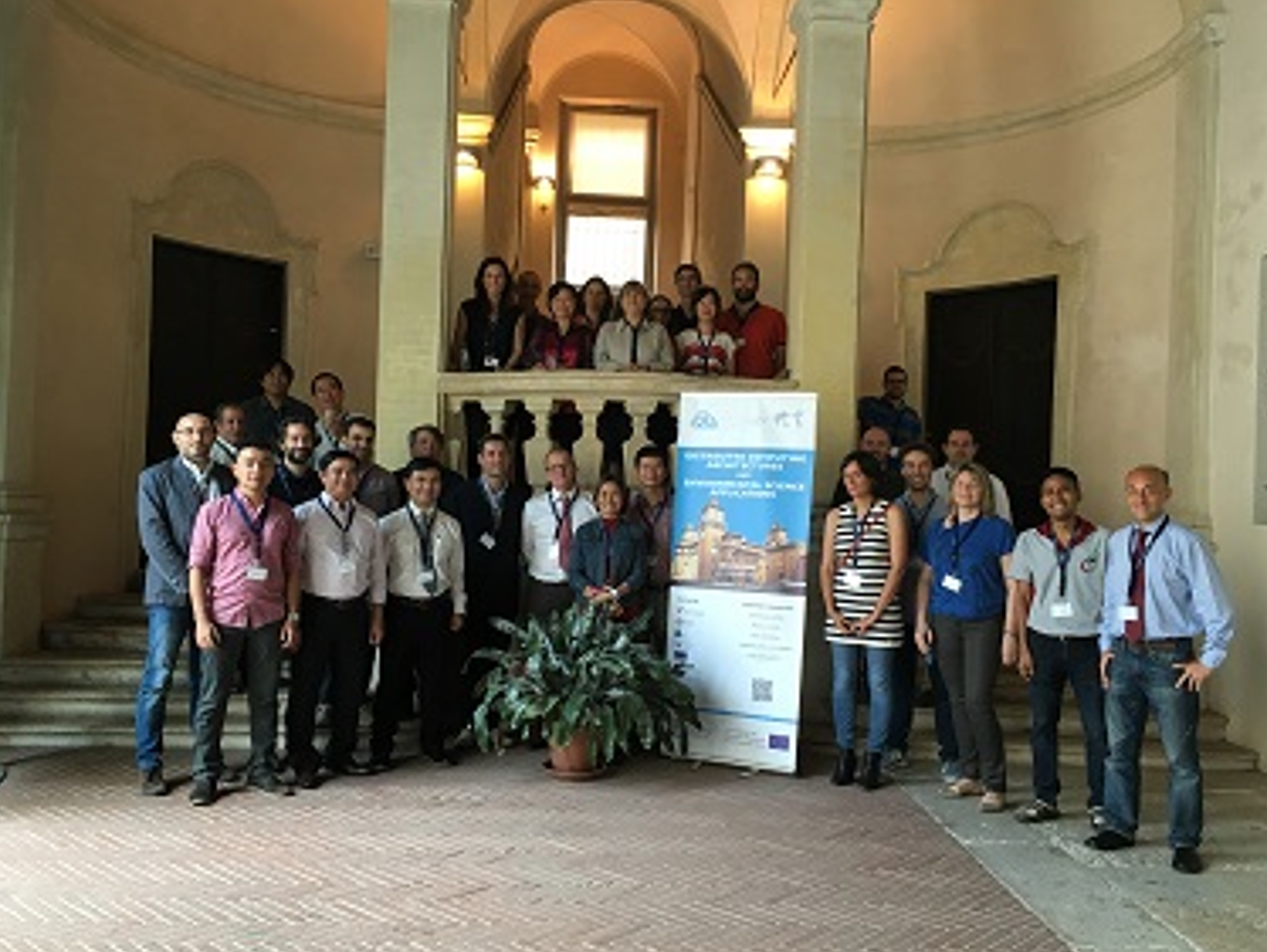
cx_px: 650
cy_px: 498
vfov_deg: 45.5
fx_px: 1135
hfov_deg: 58.3
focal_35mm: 31
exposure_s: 1/33
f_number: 2.2
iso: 50
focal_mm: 4.15
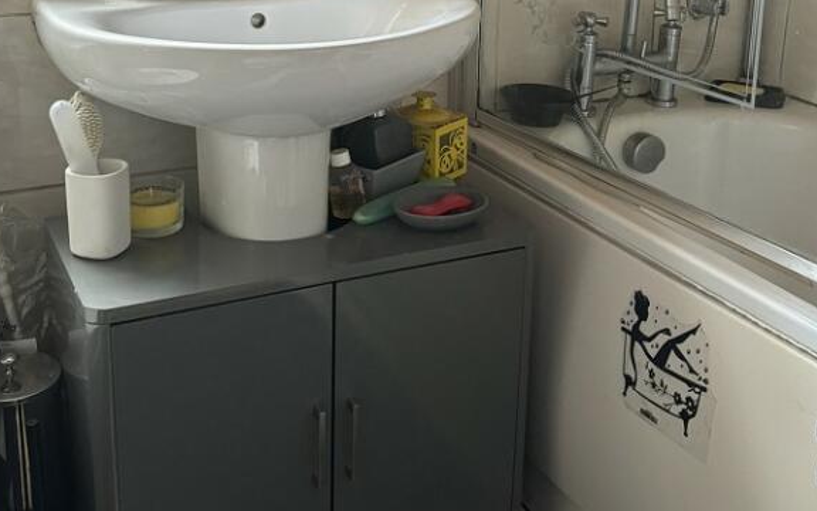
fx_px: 1091
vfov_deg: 25.7
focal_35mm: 49
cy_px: 79
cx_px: 343
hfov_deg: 40.9
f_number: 1.6
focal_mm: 5.96
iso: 250
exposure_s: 1/60
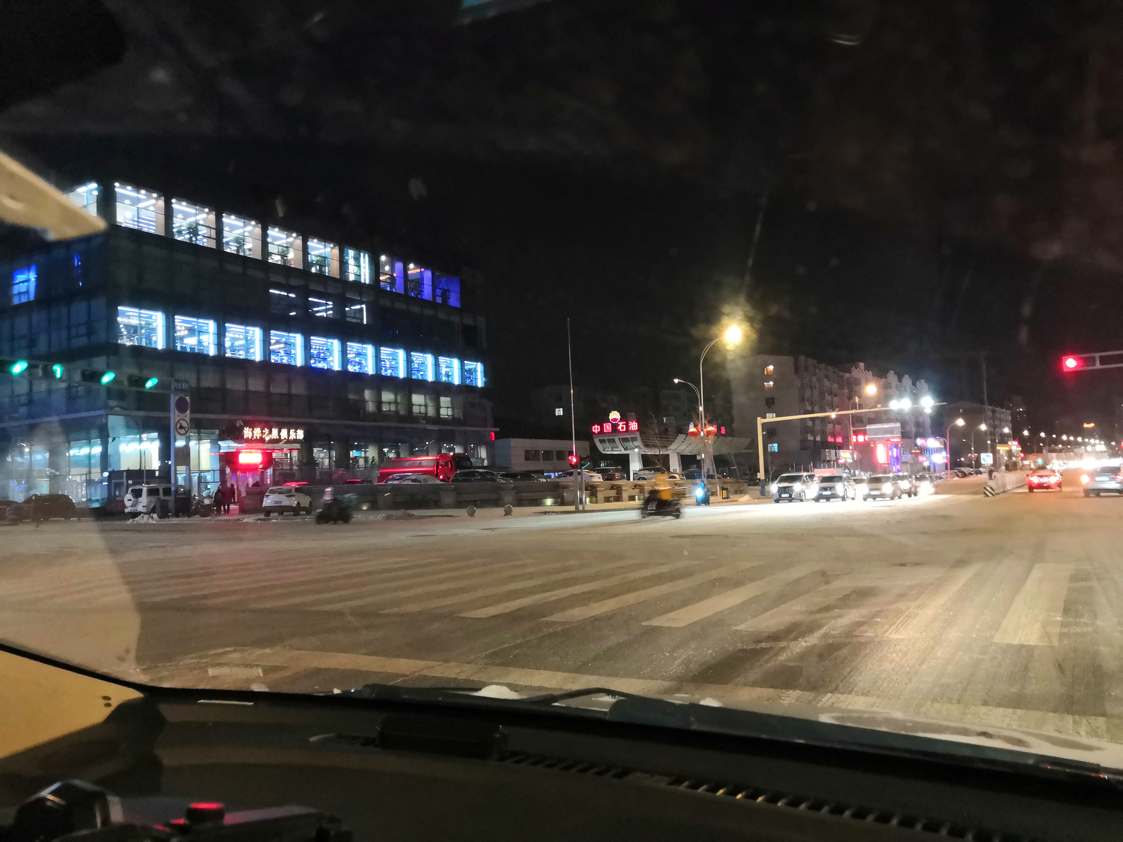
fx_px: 876
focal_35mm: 27
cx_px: 562
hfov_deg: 65.3
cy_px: 421
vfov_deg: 51.4
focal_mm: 3.95
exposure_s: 1/16.7
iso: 800
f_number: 1.8
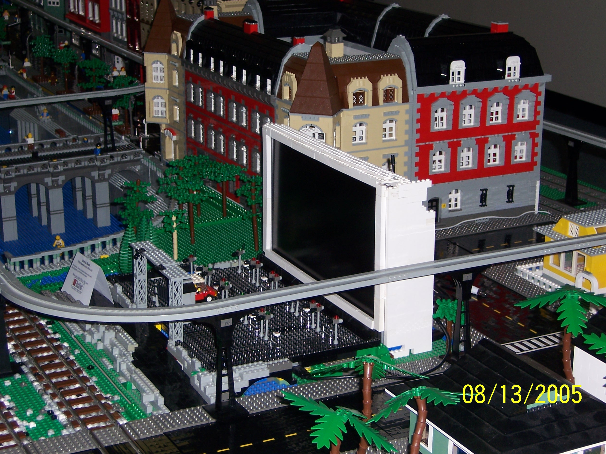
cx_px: 305
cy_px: 223
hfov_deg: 26.0
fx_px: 1313
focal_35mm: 75
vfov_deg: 19.6
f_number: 4.3
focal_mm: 12.1
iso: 80
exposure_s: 1/90
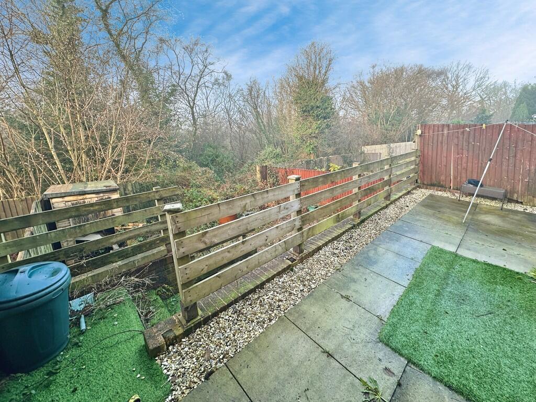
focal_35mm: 14
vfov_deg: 85.7
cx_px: 268
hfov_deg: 102.0
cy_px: 201
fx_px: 217
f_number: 2.2
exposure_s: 1/99
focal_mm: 2.22
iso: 100
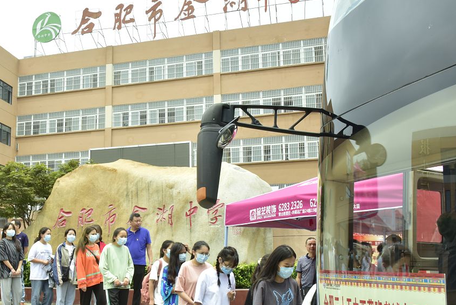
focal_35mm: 41
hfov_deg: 46.5
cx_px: 147
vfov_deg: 32.4
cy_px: 206
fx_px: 520
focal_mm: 29
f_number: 22
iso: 1000
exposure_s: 1/125
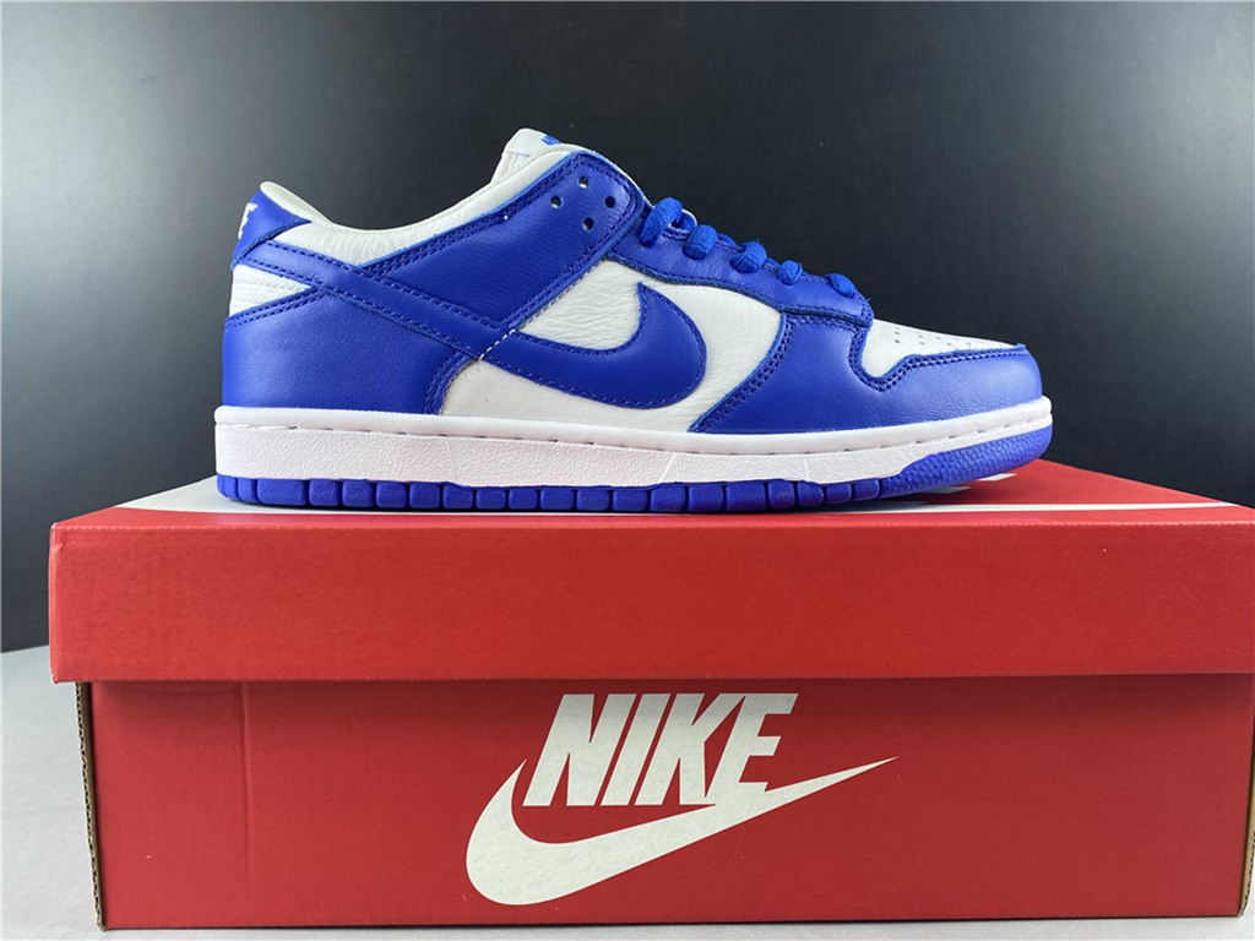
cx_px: 628
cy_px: 470
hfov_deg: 67.3
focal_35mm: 26
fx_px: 943
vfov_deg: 53.1
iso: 100
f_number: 1.8
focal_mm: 4.25
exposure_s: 1/100
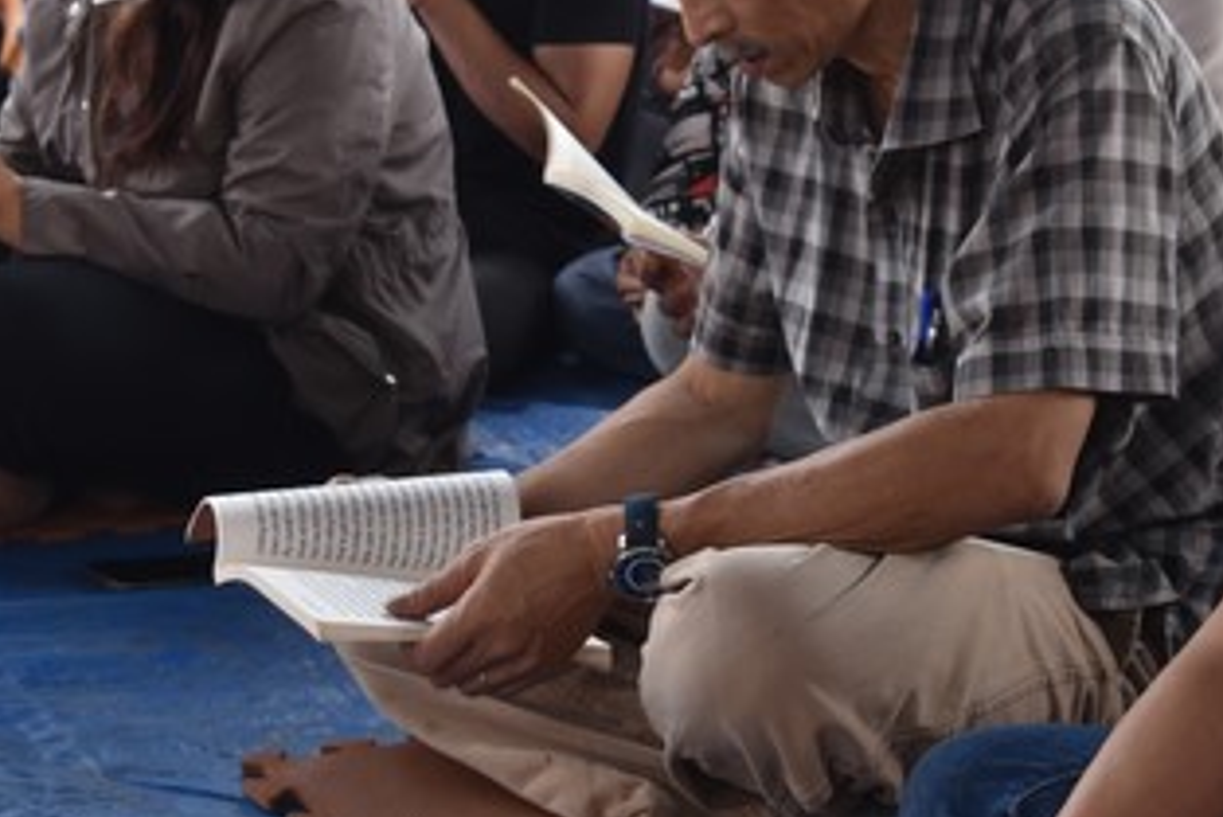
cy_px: 125
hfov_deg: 25.4
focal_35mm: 79
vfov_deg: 17.1
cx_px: 887
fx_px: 2685
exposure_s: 1/160
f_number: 6.3
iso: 400
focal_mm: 38
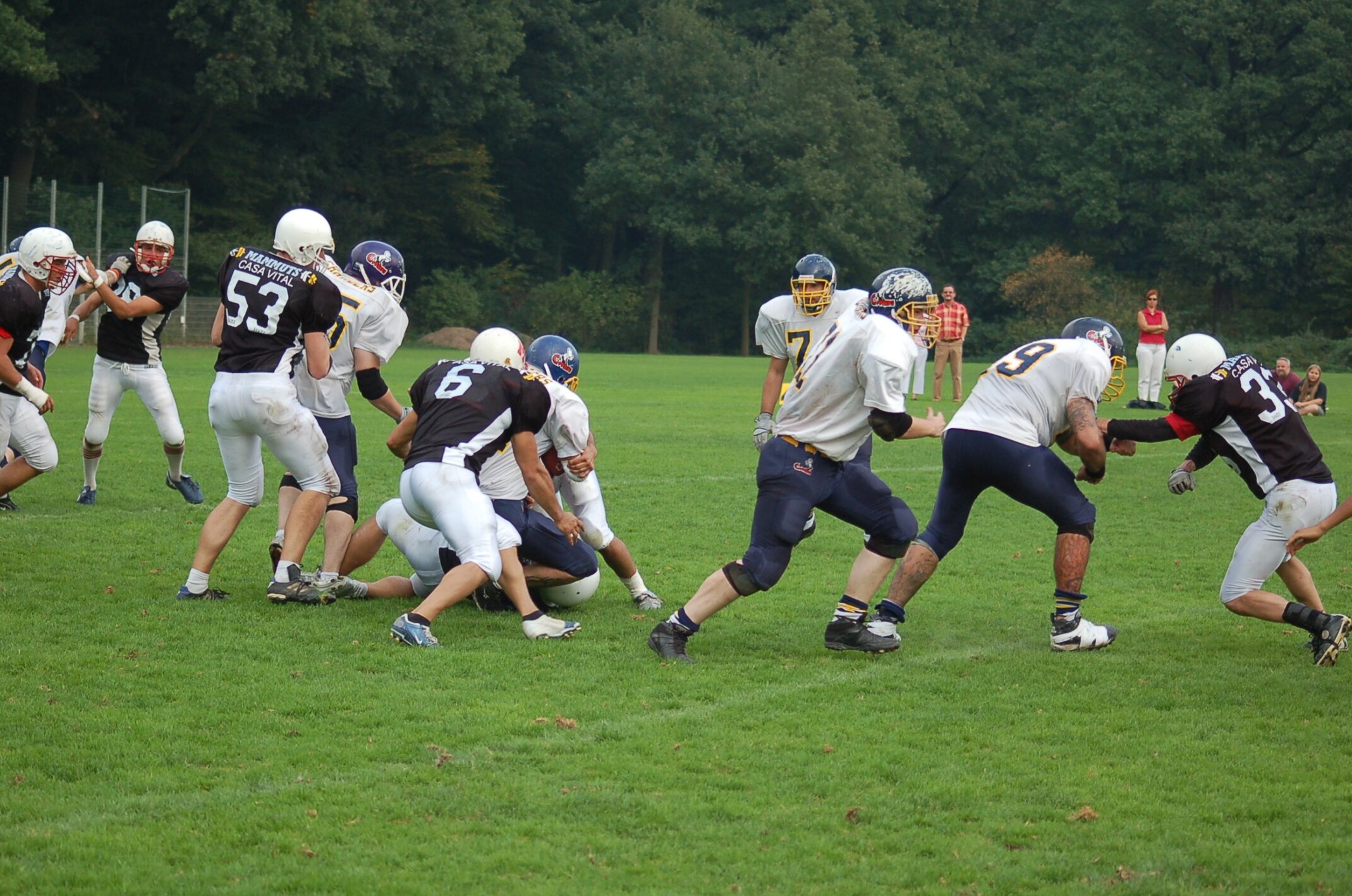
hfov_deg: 19.0
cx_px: 664
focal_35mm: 108
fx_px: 4049
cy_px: 460
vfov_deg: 12.6
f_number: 4
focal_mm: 70
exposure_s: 1/1000
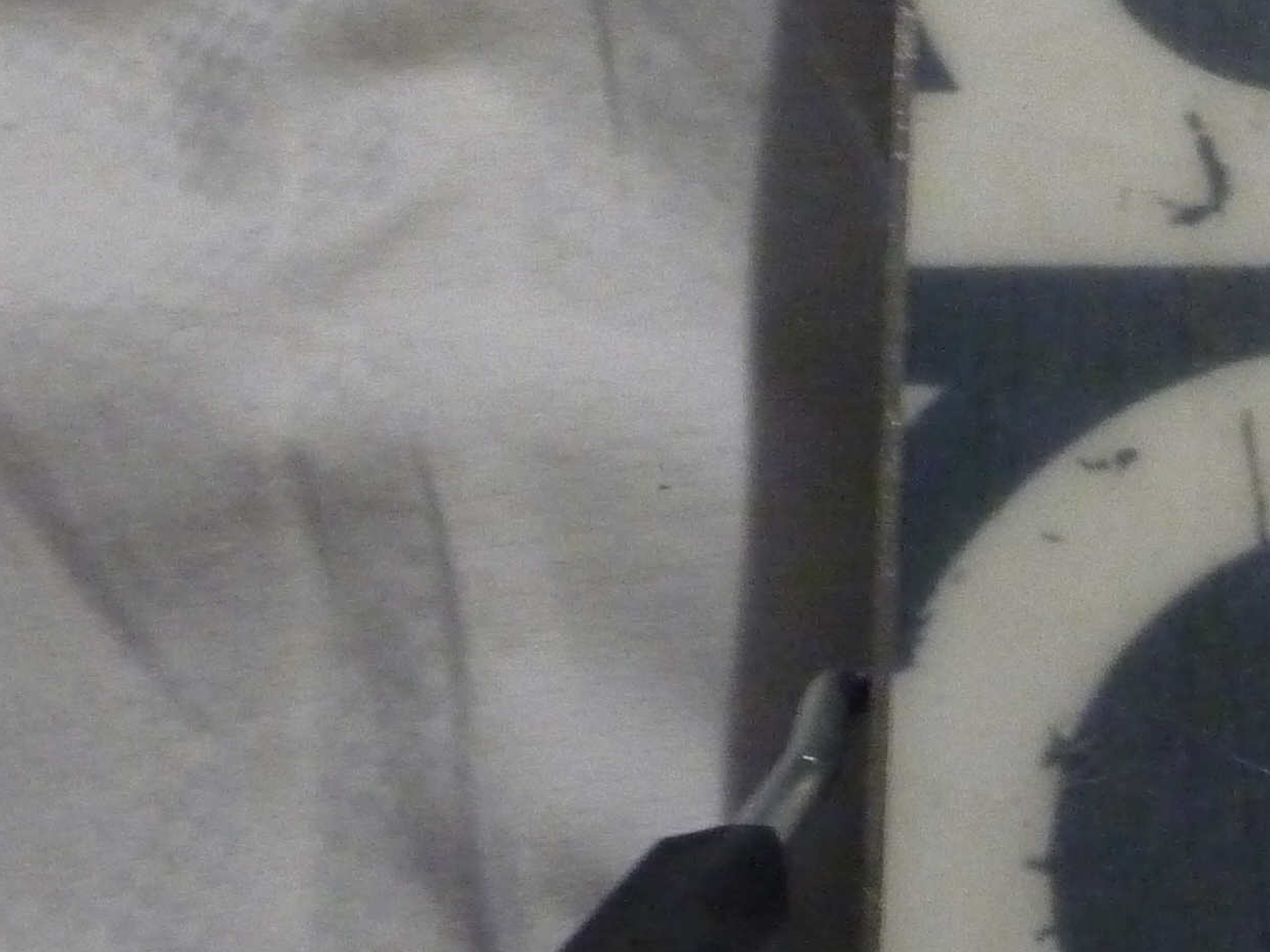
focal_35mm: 127
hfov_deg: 15.1
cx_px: 1431
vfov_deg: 11.5
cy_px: -42
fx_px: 4659
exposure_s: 1/25
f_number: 4.2
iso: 800
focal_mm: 8
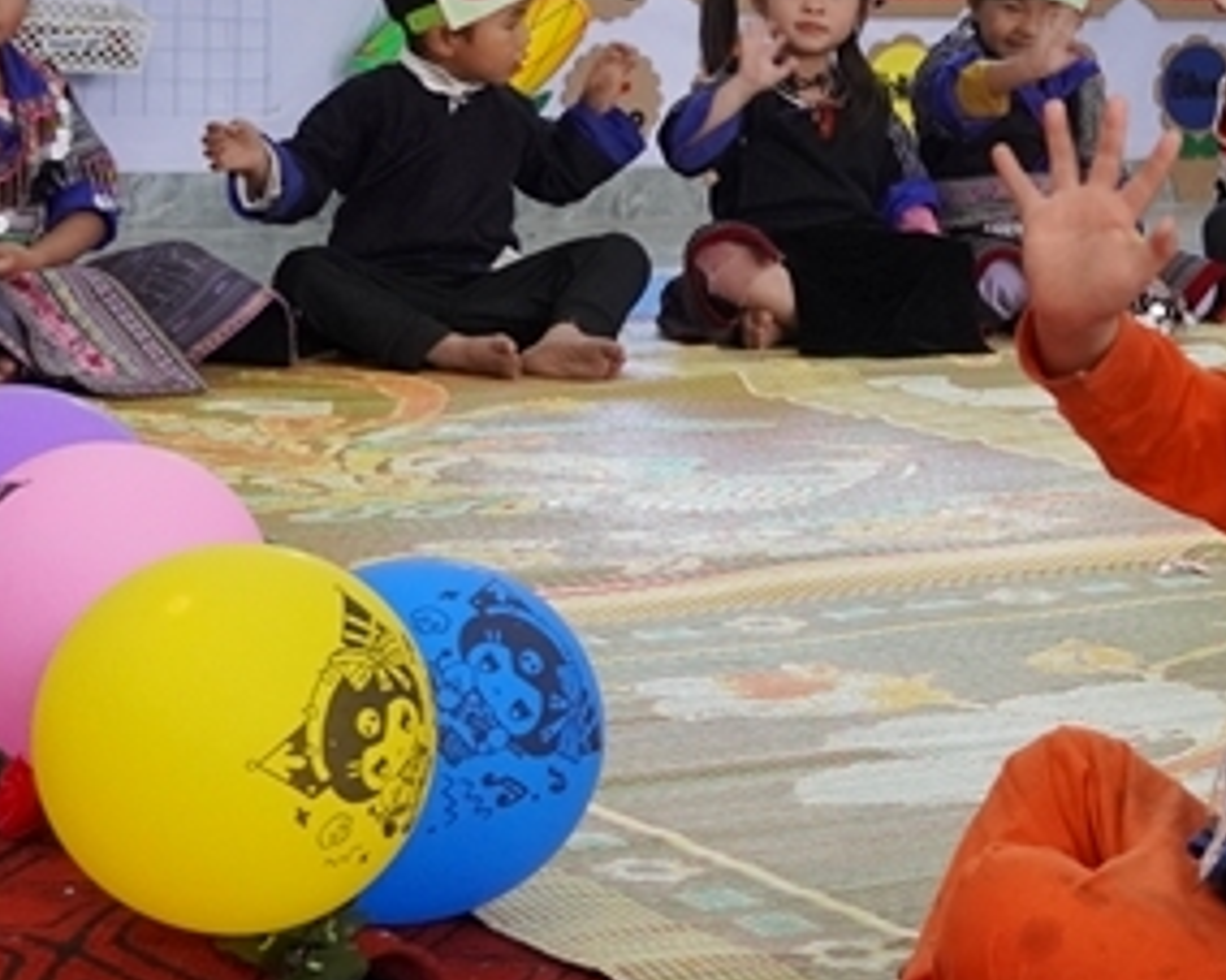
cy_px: 93
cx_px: 1774
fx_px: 4788
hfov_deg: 13.8
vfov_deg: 11.6
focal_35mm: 132
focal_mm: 26
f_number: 4
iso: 1000
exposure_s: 1/160
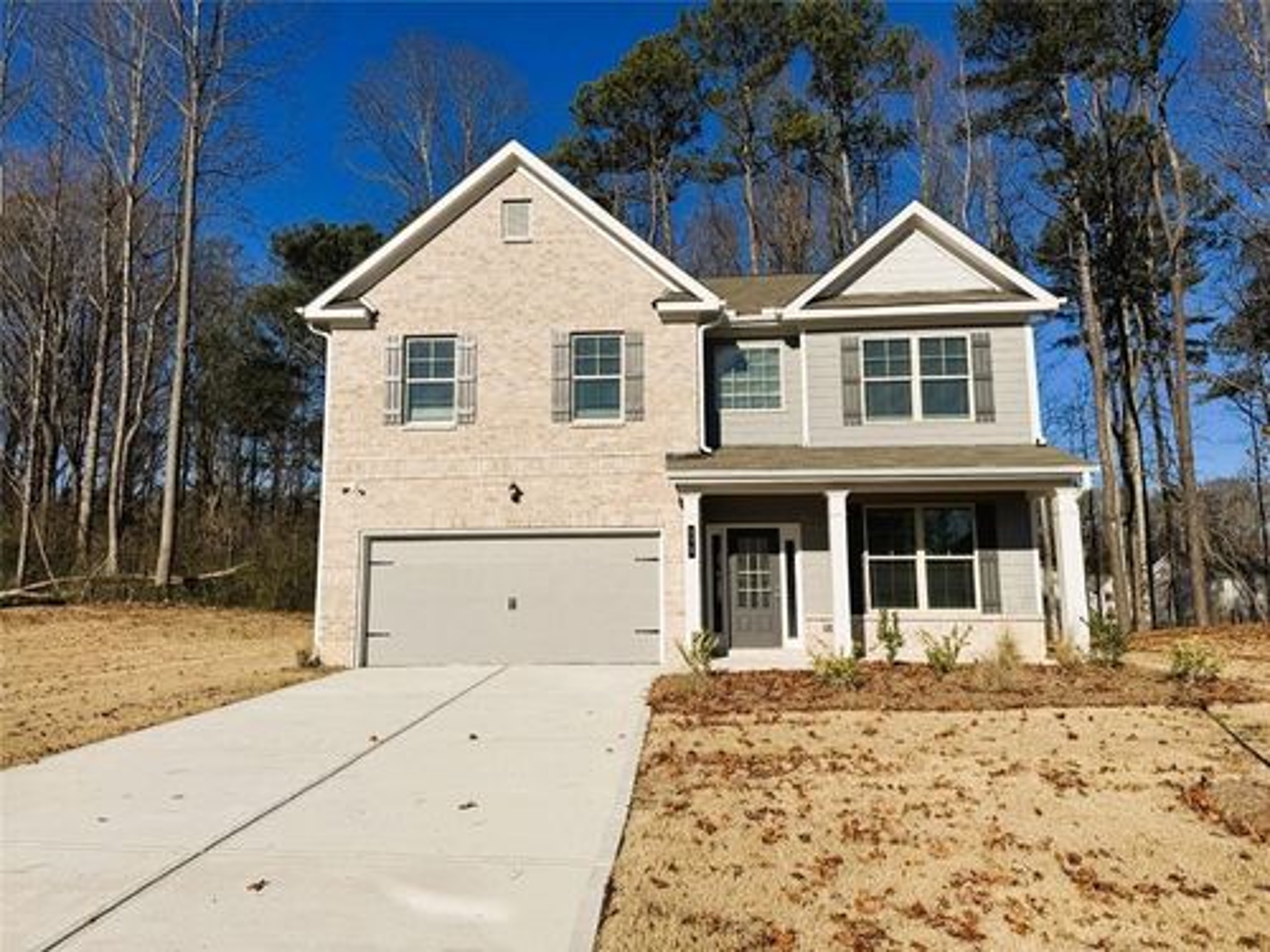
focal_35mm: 24
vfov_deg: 56.8
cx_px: 635
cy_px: 476
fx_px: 881
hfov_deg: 71.6
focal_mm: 6.76
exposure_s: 1/10417
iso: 80
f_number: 1.78
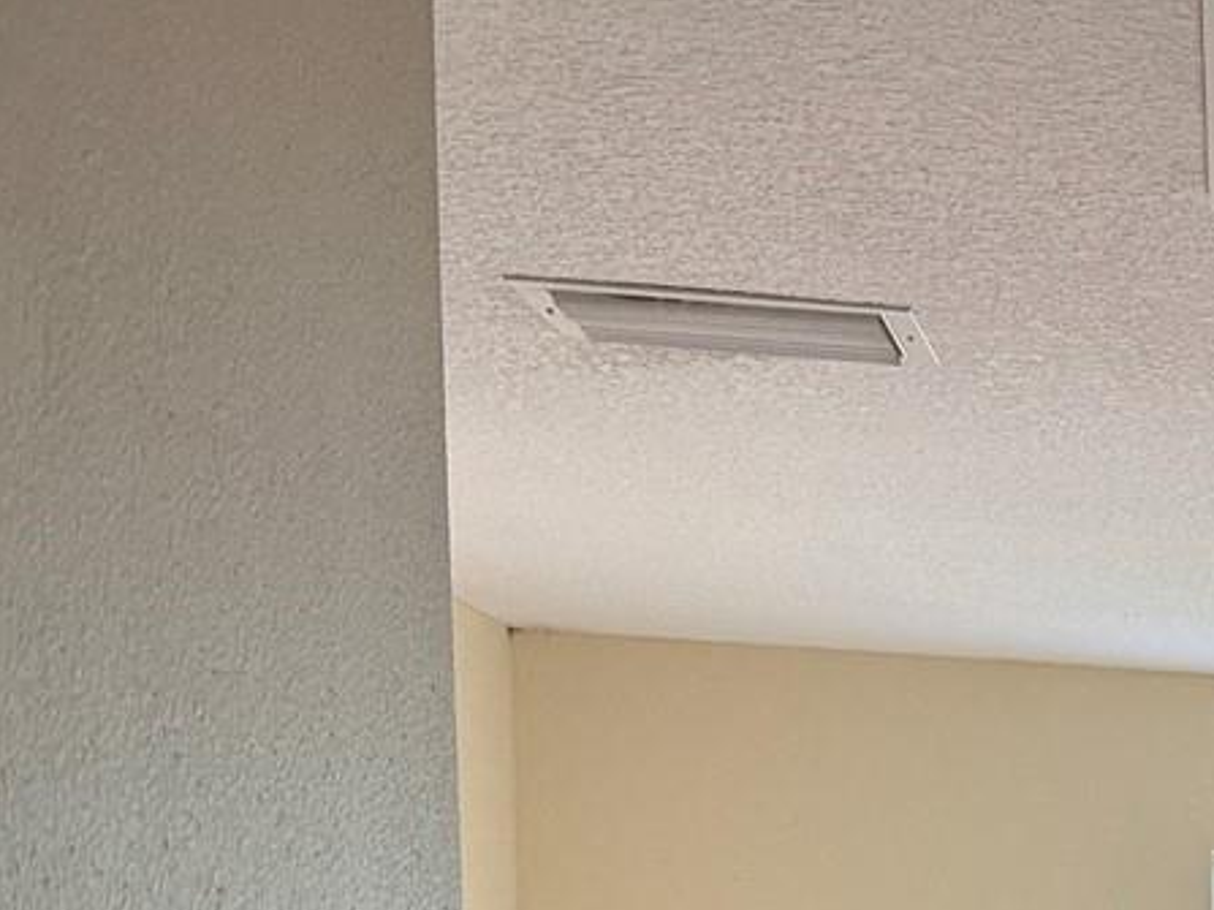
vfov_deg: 15.3
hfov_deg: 19.1
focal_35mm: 86
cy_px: 1518
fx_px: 3015
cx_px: 1972
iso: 200
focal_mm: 6.76
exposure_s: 1/60
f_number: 1.78
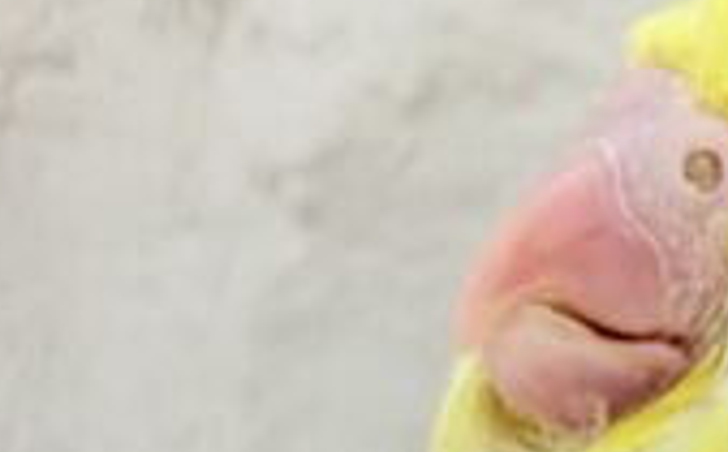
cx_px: 1206
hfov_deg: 9.7
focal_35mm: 209
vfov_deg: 6.2
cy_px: 620
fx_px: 4140
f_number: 1.6
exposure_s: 1/100
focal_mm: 5.96
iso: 64
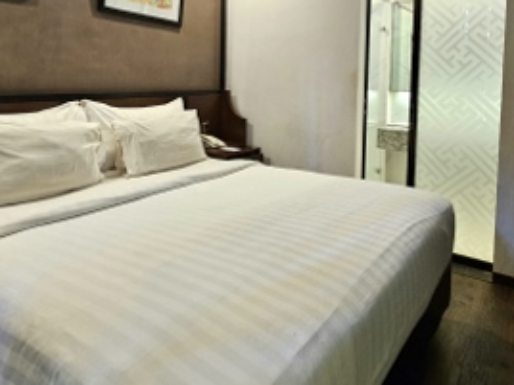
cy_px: 101
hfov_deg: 71.3
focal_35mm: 24
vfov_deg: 54.4
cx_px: 223
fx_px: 356
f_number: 2.2
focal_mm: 2.2
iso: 400
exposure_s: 1/33
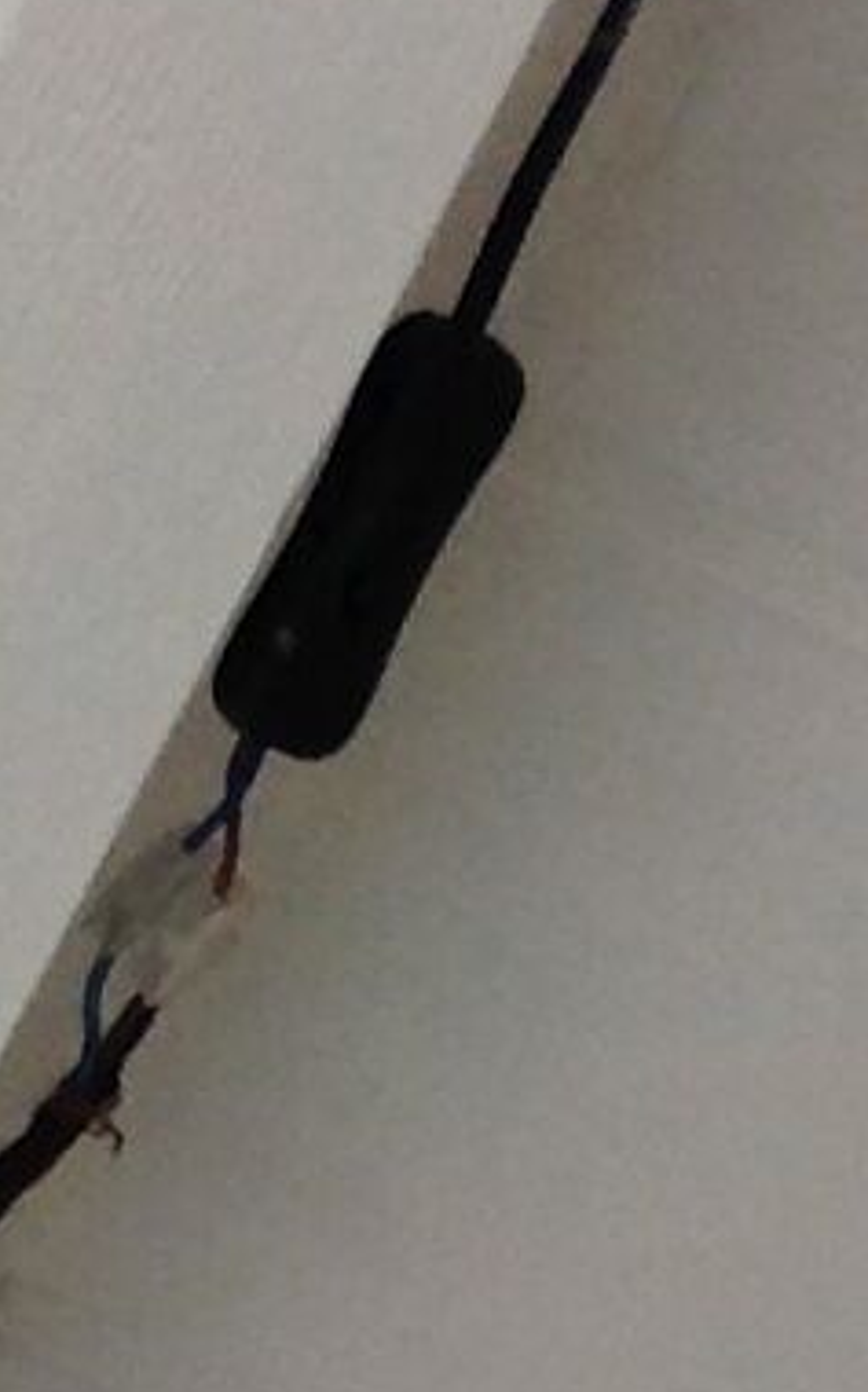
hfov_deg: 4.9
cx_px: -1970
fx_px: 9590
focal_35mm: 253
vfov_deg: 7.5
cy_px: 3758
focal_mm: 4.28
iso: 50
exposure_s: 1/15
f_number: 2.4
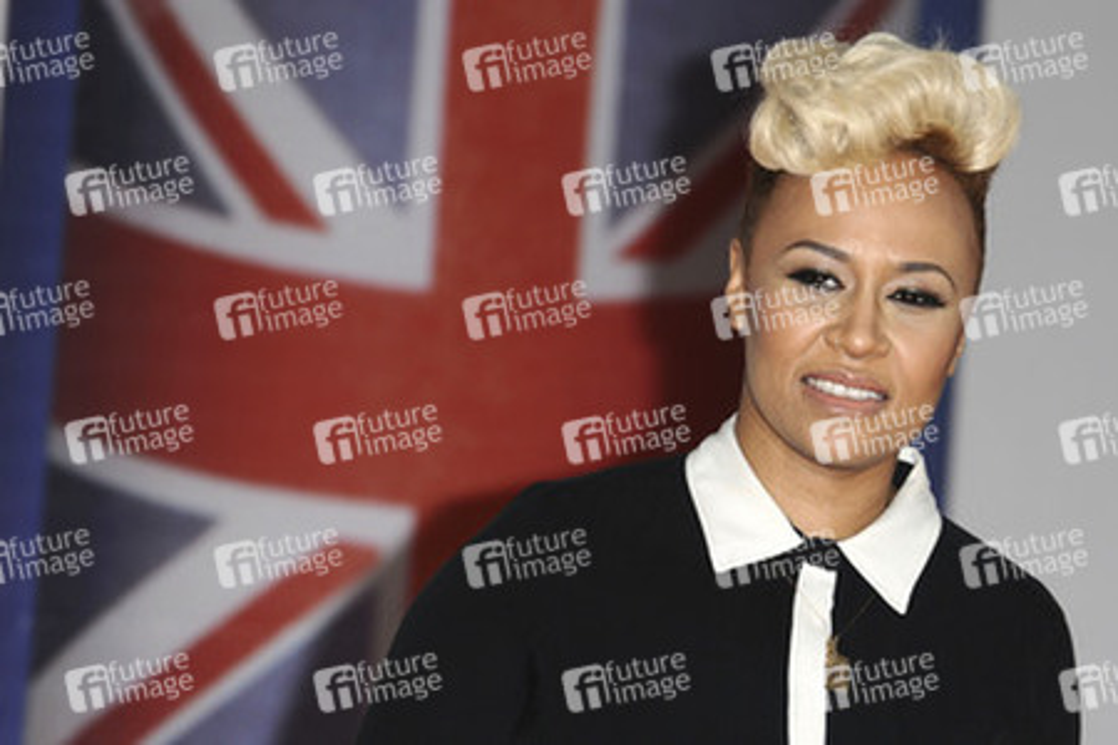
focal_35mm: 218
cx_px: 559
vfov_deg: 6.3
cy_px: 372
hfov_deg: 9.5
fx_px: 6754
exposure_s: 1/160
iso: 320
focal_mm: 145
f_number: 4.5
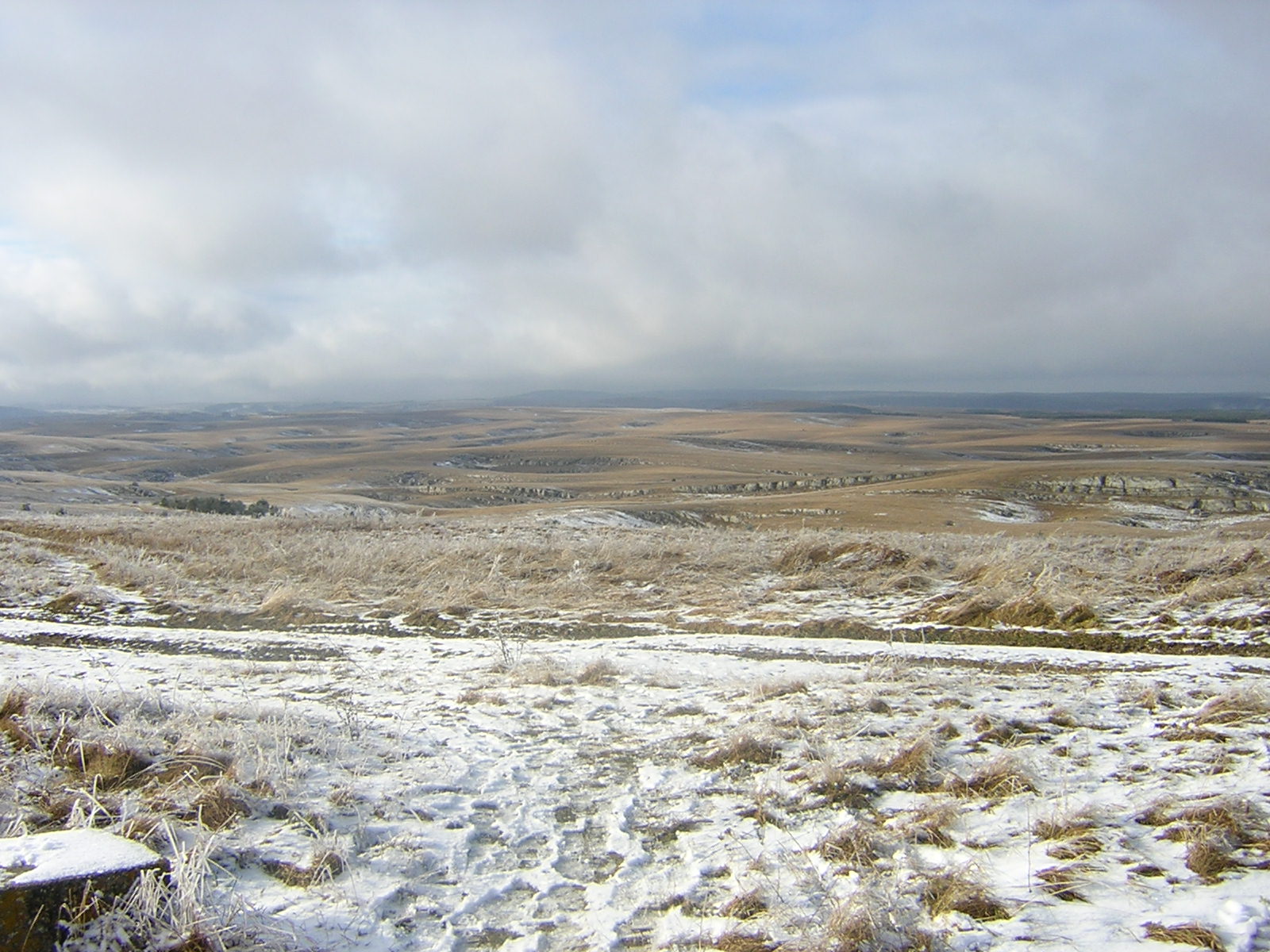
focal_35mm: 36
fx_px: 1321
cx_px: 635
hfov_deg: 51.4
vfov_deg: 39.7
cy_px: 476
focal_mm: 4.7
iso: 100
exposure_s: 1/316
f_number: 5.2
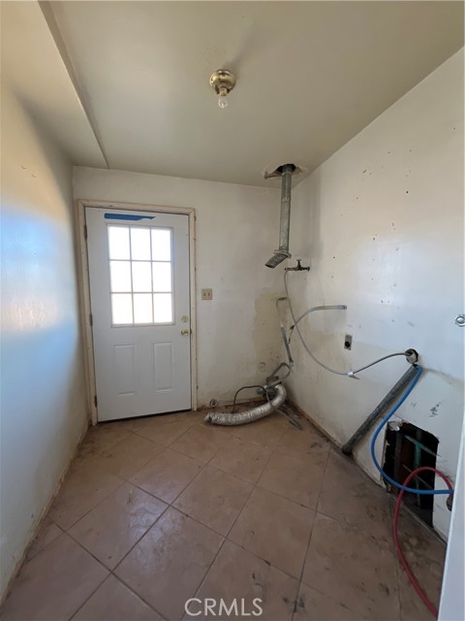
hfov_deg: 89.9
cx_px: 232
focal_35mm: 13
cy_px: 310
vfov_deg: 106.2
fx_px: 233
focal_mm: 1.57
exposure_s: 1/99
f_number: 1.8
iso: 200
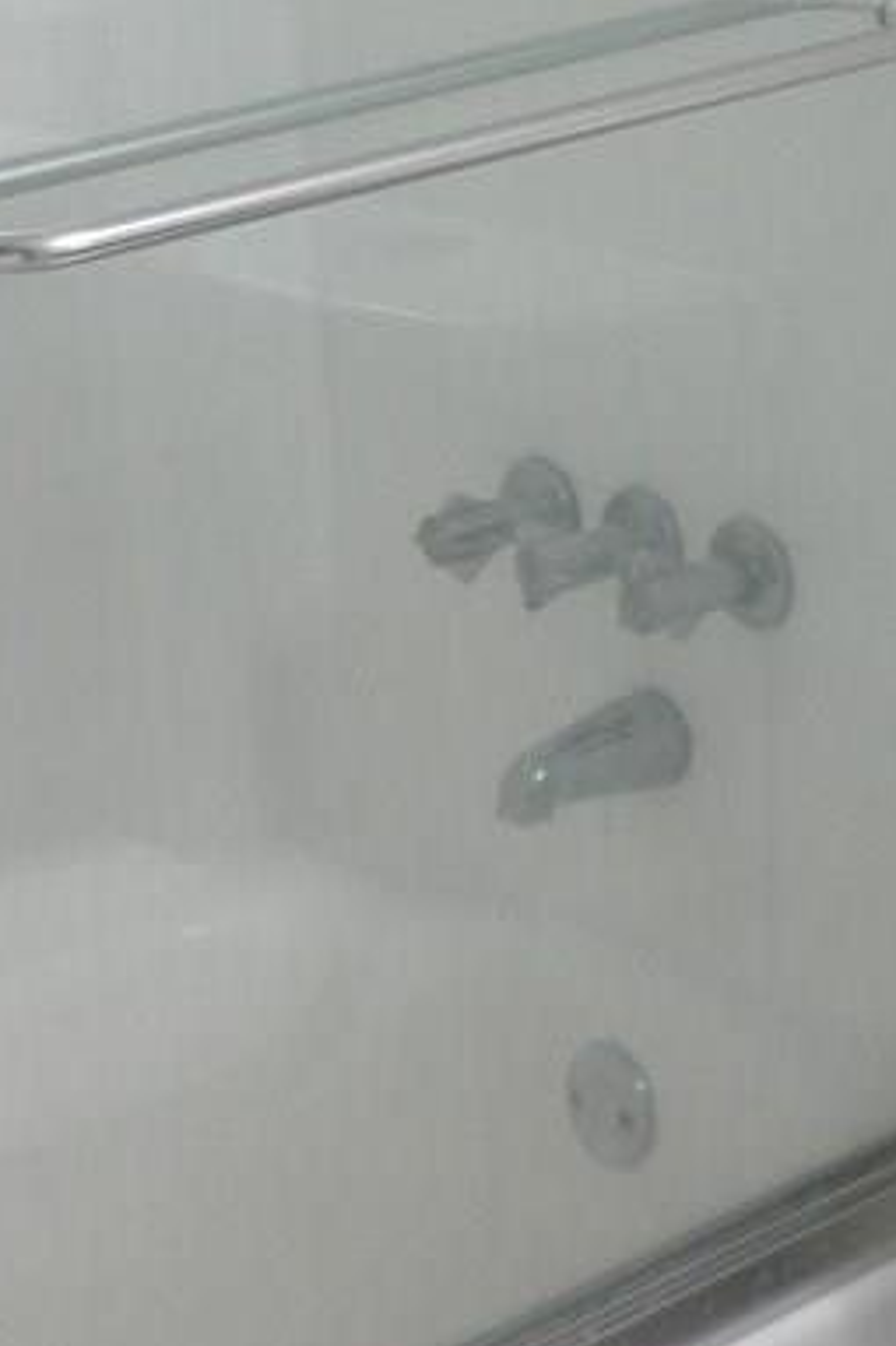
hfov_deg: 13.3
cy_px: -7
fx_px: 3849
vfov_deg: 19.3
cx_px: 295
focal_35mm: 103
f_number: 3.5
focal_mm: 6.6
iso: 117
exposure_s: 1/47
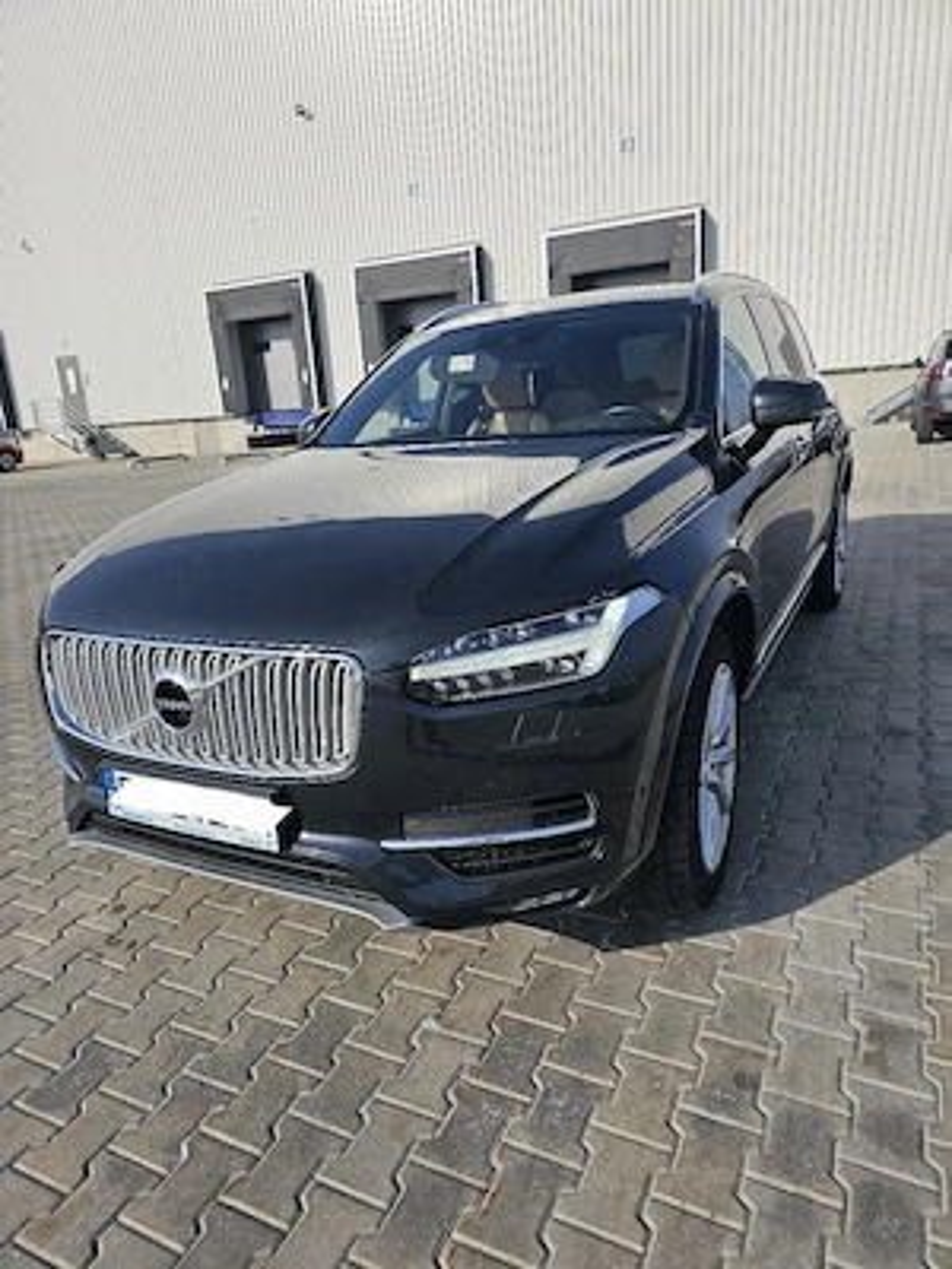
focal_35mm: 23
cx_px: 476
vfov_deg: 73.9
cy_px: 634
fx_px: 843
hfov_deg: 58.9
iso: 10
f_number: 1.7
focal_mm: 6.3
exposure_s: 1/1111
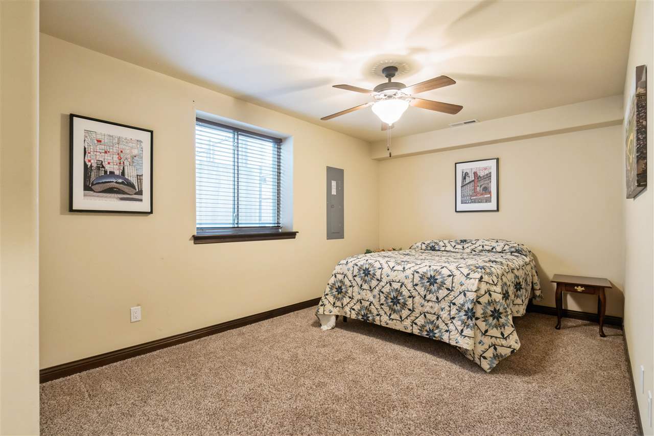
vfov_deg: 70.4
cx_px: 327
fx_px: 309
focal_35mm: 17
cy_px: 218
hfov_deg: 93.3
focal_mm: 17
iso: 800
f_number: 9
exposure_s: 1/5
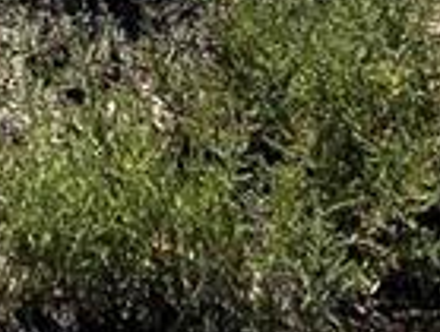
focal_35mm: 191
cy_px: -857
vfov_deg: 6.6
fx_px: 2434
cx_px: 355
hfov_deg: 10.3
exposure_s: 1/6494
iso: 50
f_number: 1.6
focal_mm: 5.1
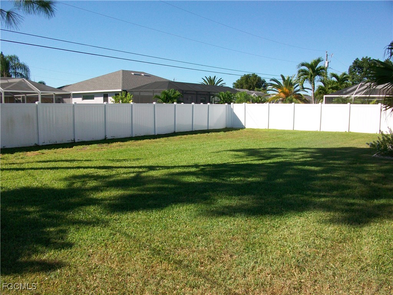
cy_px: 148
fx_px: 363
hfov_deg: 56.8
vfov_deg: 44.2
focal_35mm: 32
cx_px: 196
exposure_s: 1/250
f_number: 5.5
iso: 64
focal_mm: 5.7
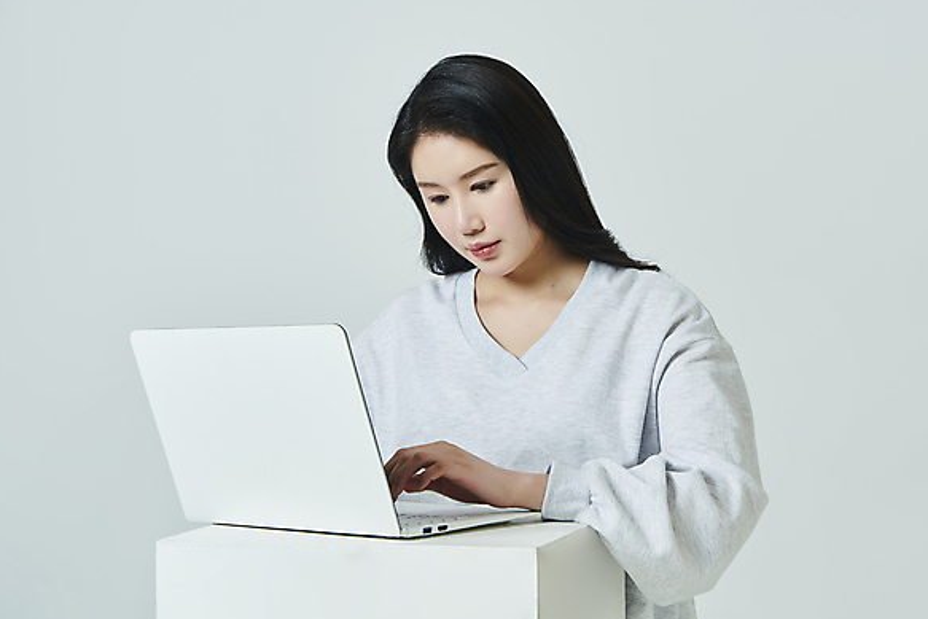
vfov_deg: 18.9
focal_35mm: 72
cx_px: 471
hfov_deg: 28.1
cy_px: 312
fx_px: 1856
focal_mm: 70
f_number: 11
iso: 100
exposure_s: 1/125
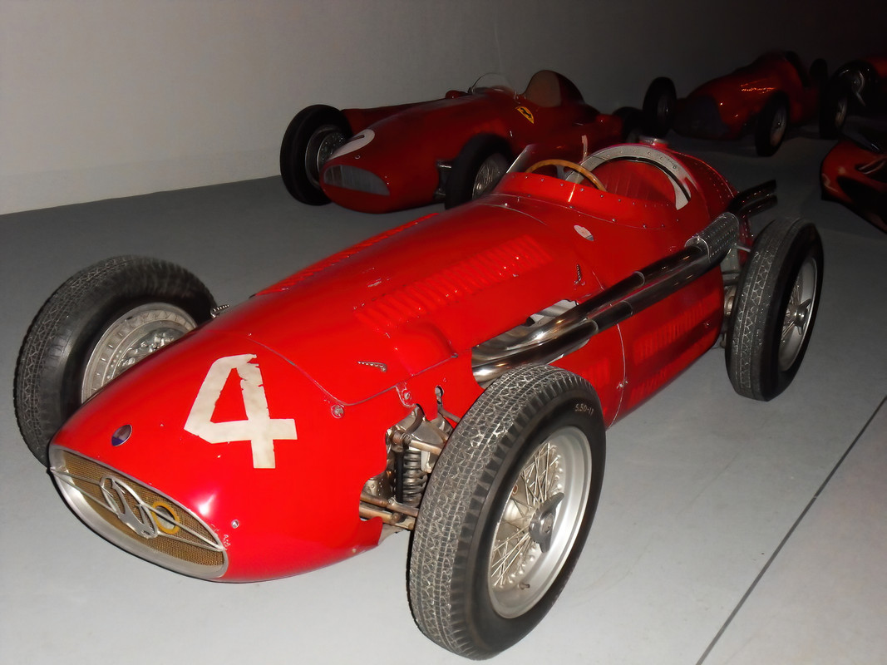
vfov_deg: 32.2
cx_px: 444
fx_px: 1153
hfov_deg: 42.1
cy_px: 332
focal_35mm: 45
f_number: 4.2
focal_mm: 7.9
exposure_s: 1/60
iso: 640
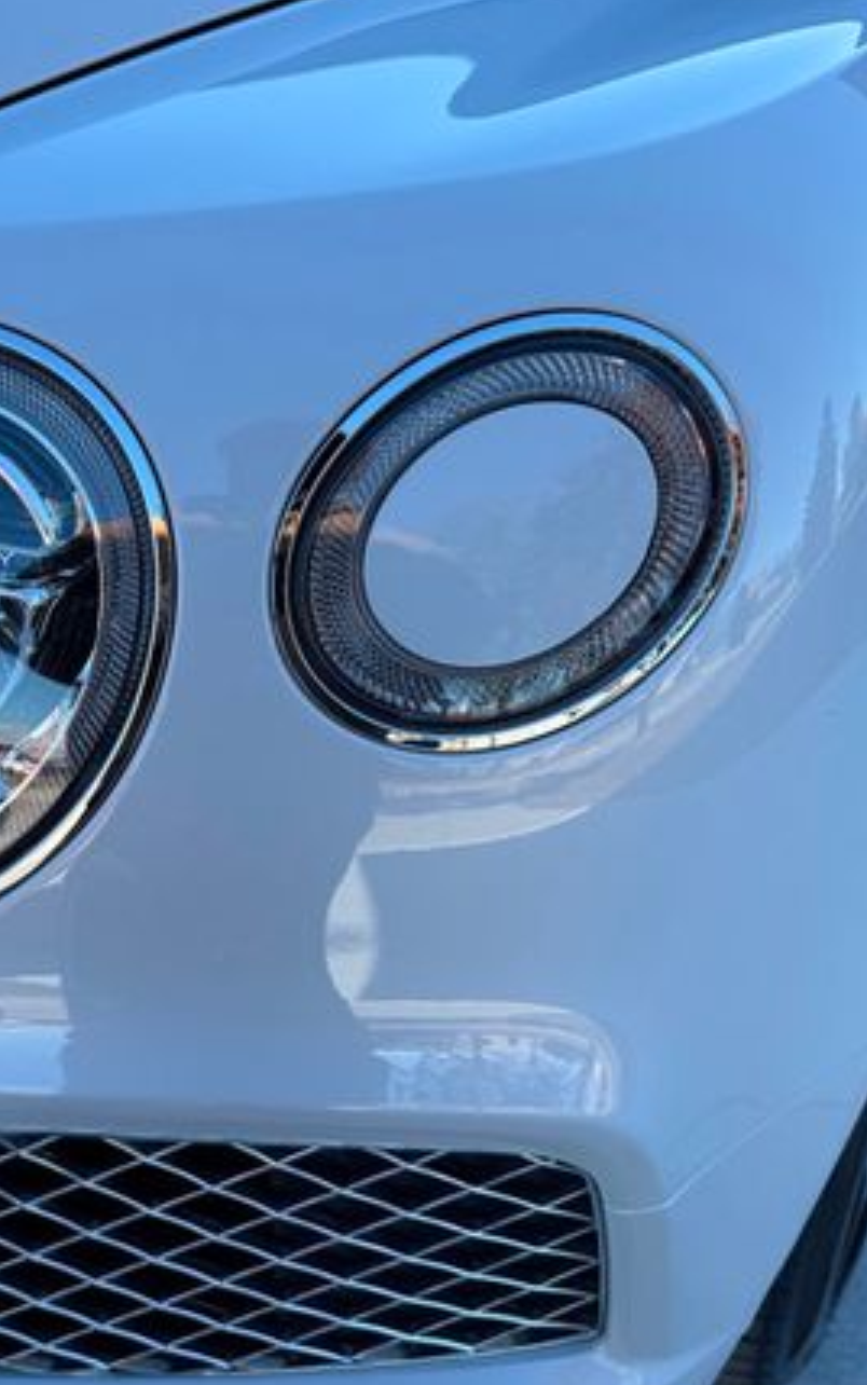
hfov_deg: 32.9
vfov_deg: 51.5
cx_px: 197
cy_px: 650
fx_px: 1435
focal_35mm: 38
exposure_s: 1/979
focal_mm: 6.76
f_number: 1.78
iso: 80
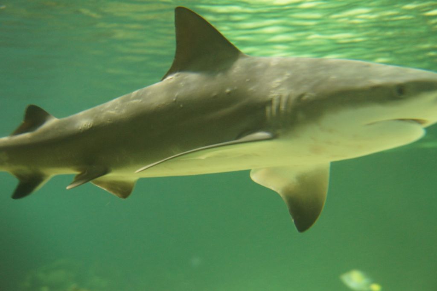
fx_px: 837
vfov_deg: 19.7
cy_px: 146
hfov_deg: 29.3
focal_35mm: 69
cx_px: 218
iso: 1600
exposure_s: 1/30
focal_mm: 46
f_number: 5
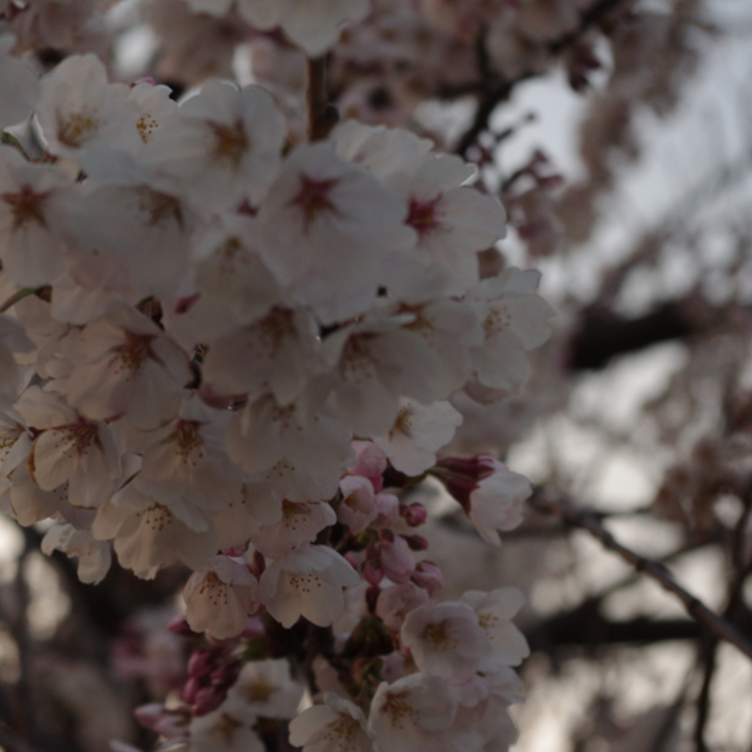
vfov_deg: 16.4
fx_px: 2605
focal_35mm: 106
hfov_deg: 16.4
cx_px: 222
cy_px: 373
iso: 400
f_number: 7.1
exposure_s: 1/100
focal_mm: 55
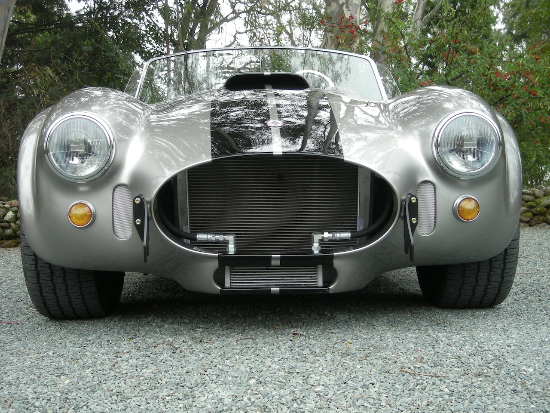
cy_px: 206
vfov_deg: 27.0
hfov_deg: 35.5
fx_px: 858
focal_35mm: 54
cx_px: 275
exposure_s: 1/86.5
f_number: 3.3
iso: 50
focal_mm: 8.8
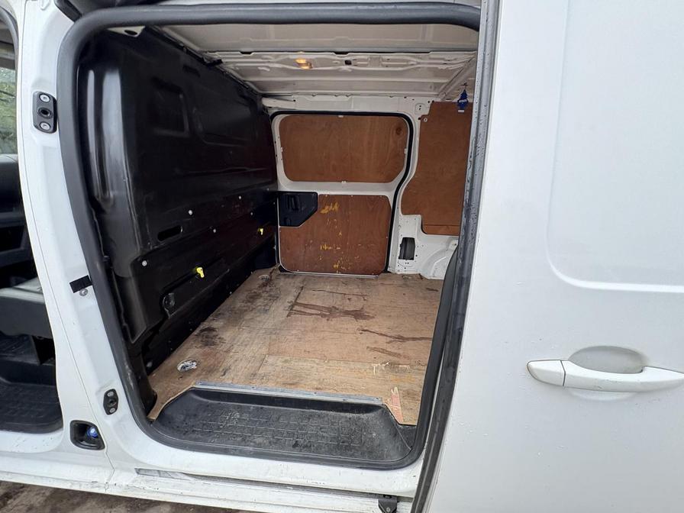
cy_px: 256
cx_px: 342
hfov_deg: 102.1
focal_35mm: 14
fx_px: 277
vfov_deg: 85.7
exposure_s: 1/137
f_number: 2.2
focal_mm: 2.22
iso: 80
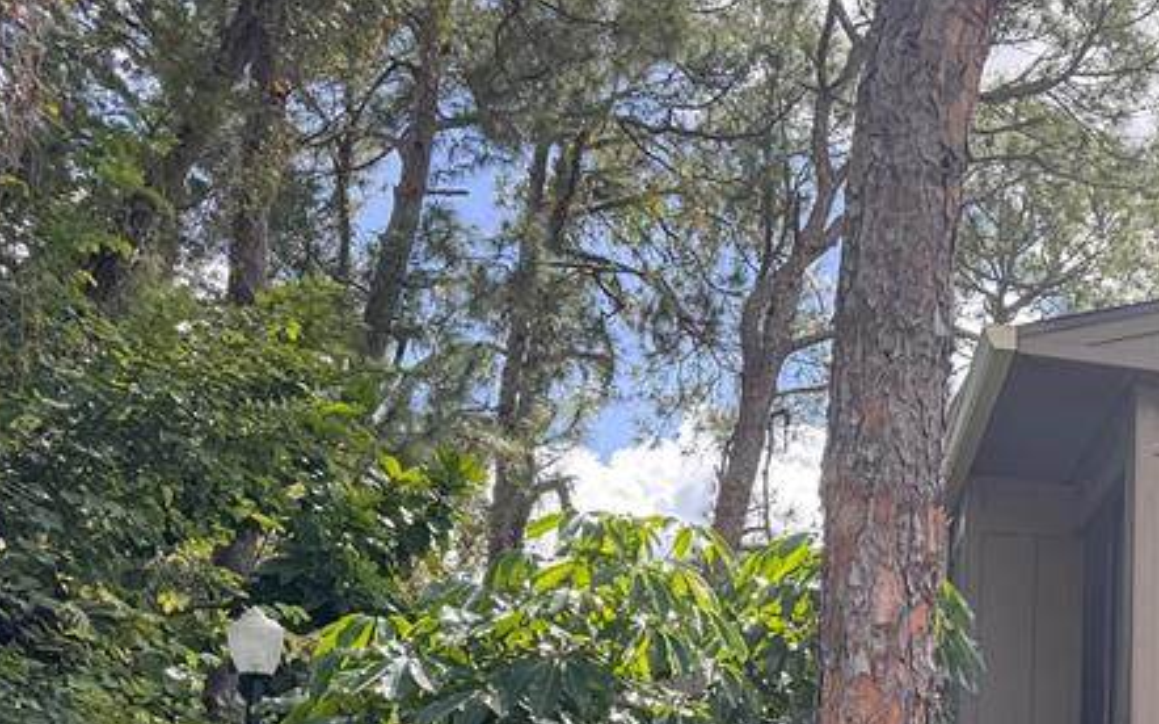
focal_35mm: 59
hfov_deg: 30.5
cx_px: 1311
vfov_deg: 21.2
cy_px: 732
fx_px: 1863
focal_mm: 6.76
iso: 80
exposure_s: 1/1094
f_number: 1.78
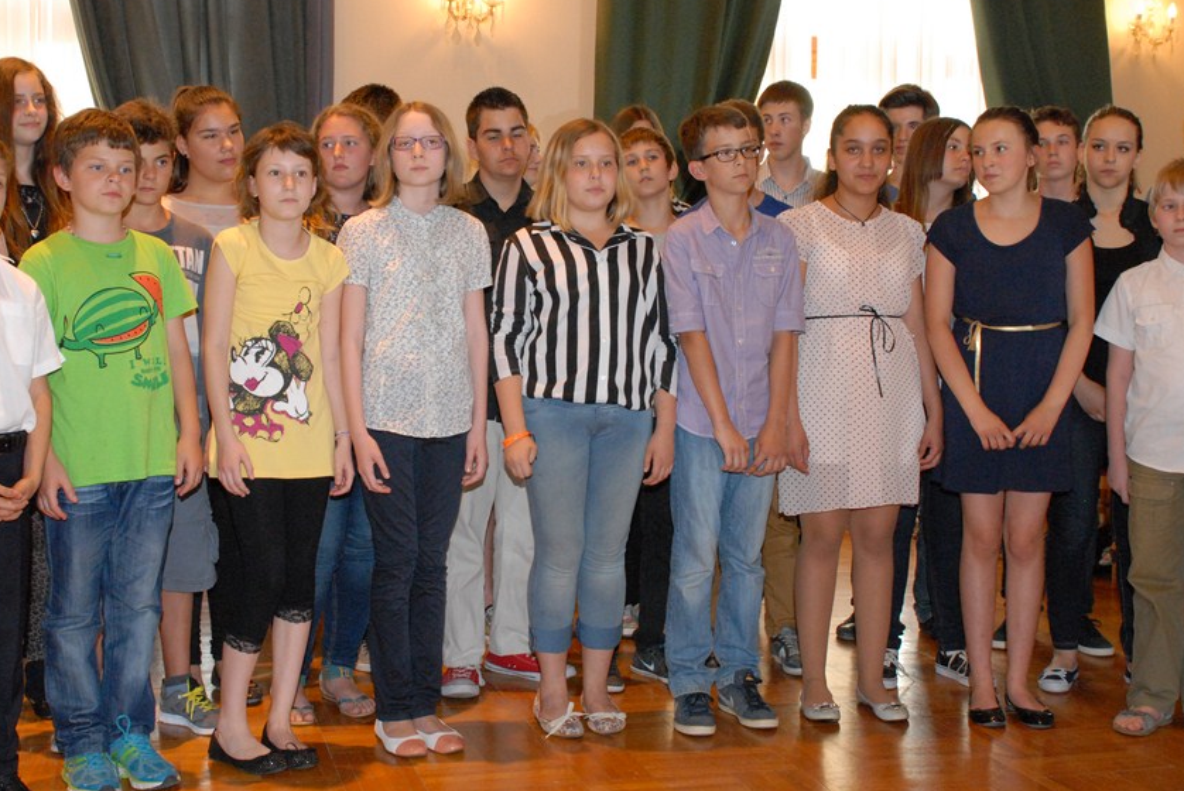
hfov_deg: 44.4
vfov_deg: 30.5
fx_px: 1448
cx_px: 516
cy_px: 350
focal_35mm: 44
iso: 1000
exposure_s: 1/60
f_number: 7.1
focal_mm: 24
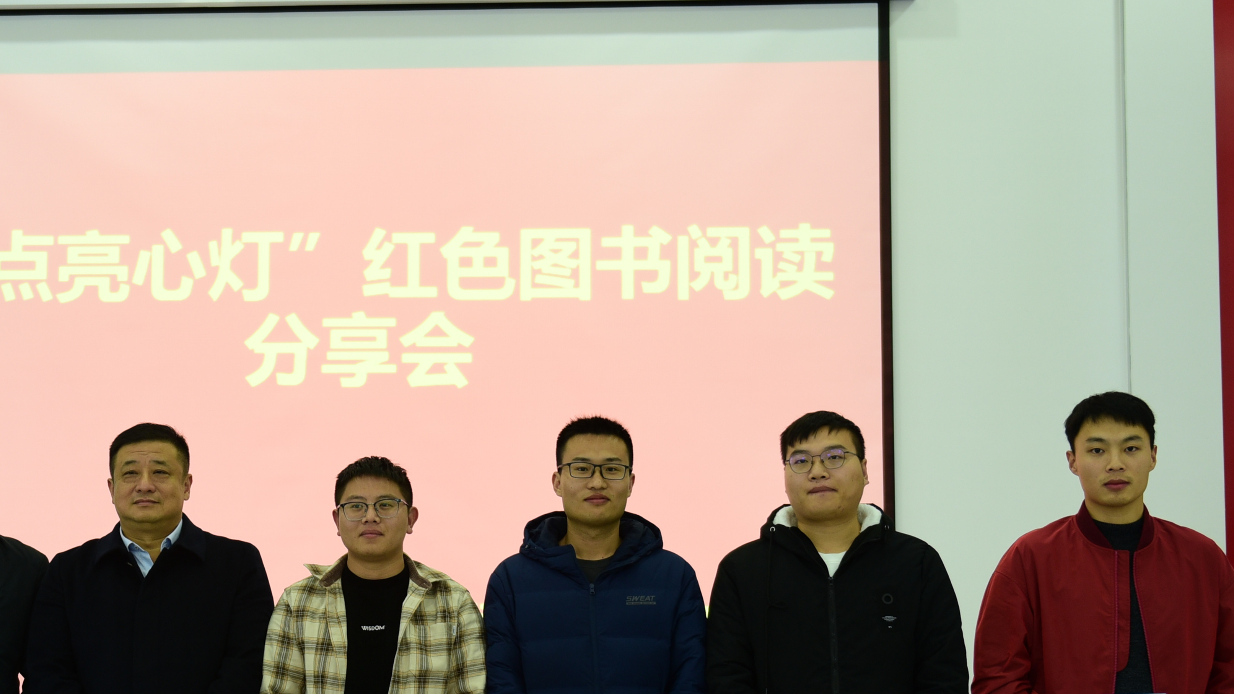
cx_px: 275
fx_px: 2127
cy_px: 511
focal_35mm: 65
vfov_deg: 18.4
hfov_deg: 31.6
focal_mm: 35
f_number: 2.8
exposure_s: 1/50
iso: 320
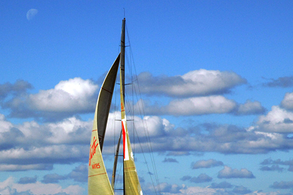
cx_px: 92
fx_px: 1431
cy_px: 133
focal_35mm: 176
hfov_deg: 11.7
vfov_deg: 7.8
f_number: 20
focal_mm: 80
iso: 400
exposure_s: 1/320
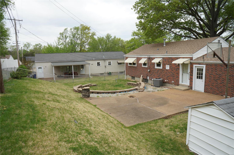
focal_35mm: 24
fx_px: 156
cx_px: 117
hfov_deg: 73.8
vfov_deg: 53.0
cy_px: 78
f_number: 9
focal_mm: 16
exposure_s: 1/80
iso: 100
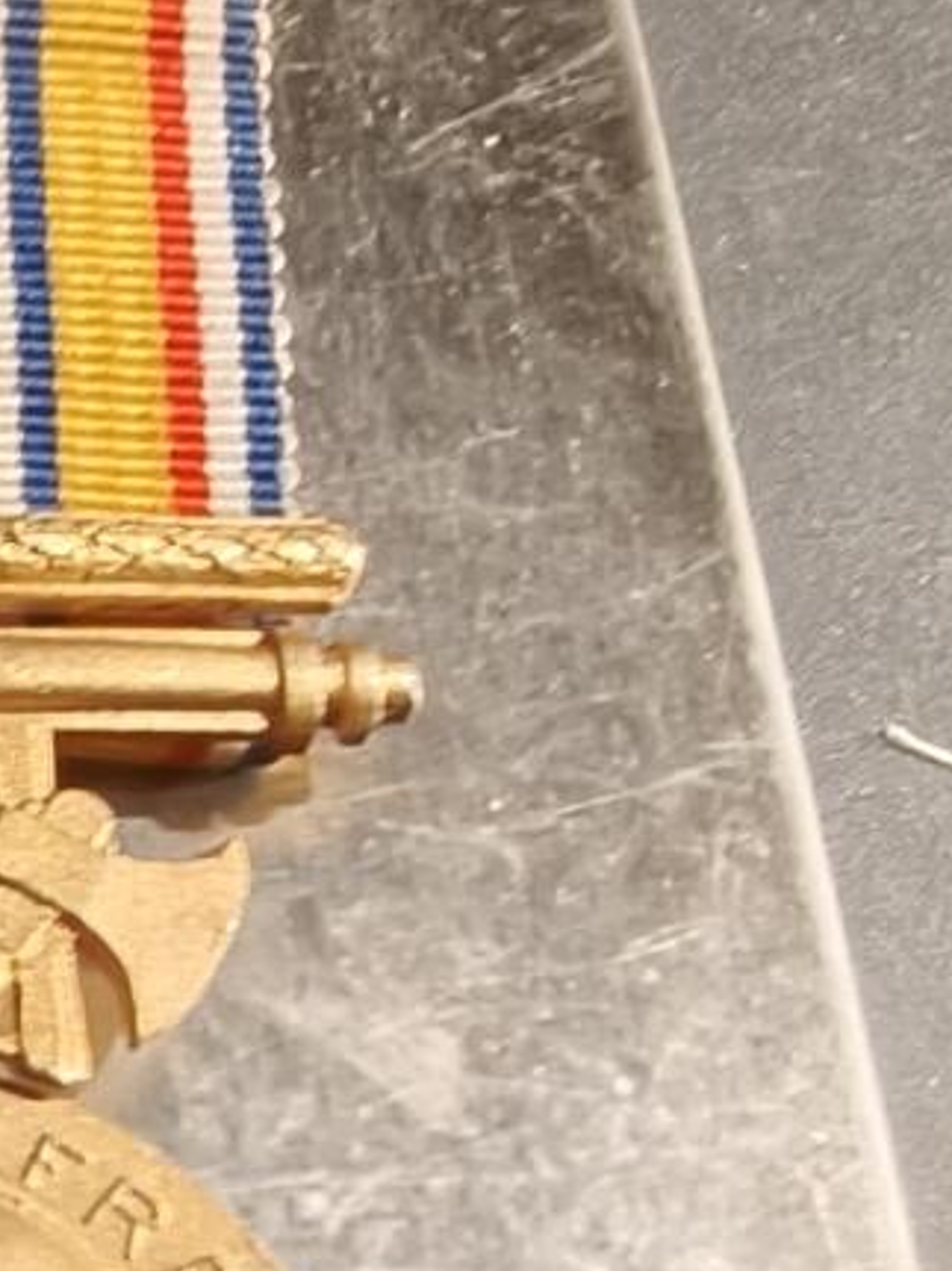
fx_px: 3522
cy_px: 2215
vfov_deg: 17.2
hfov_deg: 14.4
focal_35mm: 96
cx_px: -472
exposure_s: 1/57.7
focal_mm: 2.32
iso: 160
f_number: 2
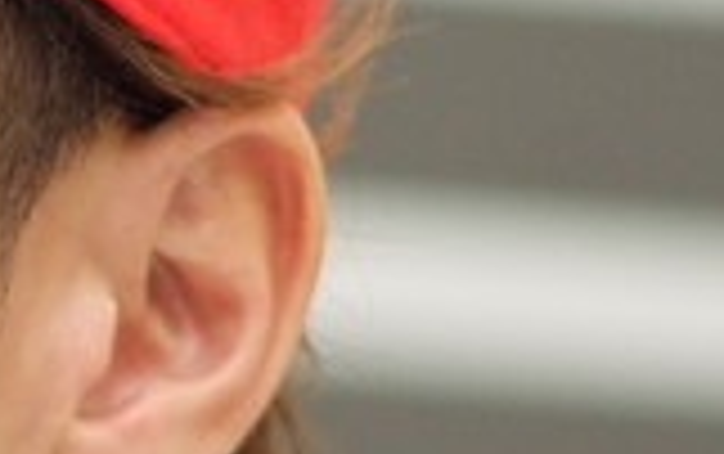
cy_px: 256
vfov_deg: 1.1
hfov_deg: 1.7
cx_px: -598
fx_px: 24315
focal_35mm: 1231
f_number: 2.8
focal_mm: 180
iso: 1600
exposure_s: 1/250
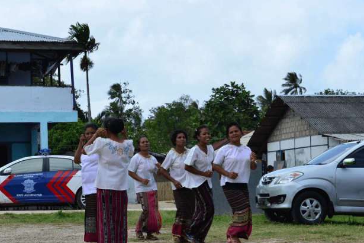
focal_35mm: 91
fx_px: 921
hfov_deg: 22.4
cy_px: 157
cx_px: 176
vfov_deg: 15.0
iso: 250
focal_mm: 70
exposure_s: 1/800
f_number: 8
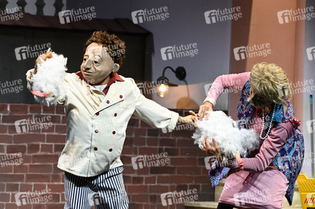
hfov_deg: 7.9
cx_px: 160
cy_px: 106
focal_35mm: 261
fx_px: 2281
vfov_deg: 5.3
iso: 6400
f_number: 5.6
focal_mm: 250
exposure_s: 1/200
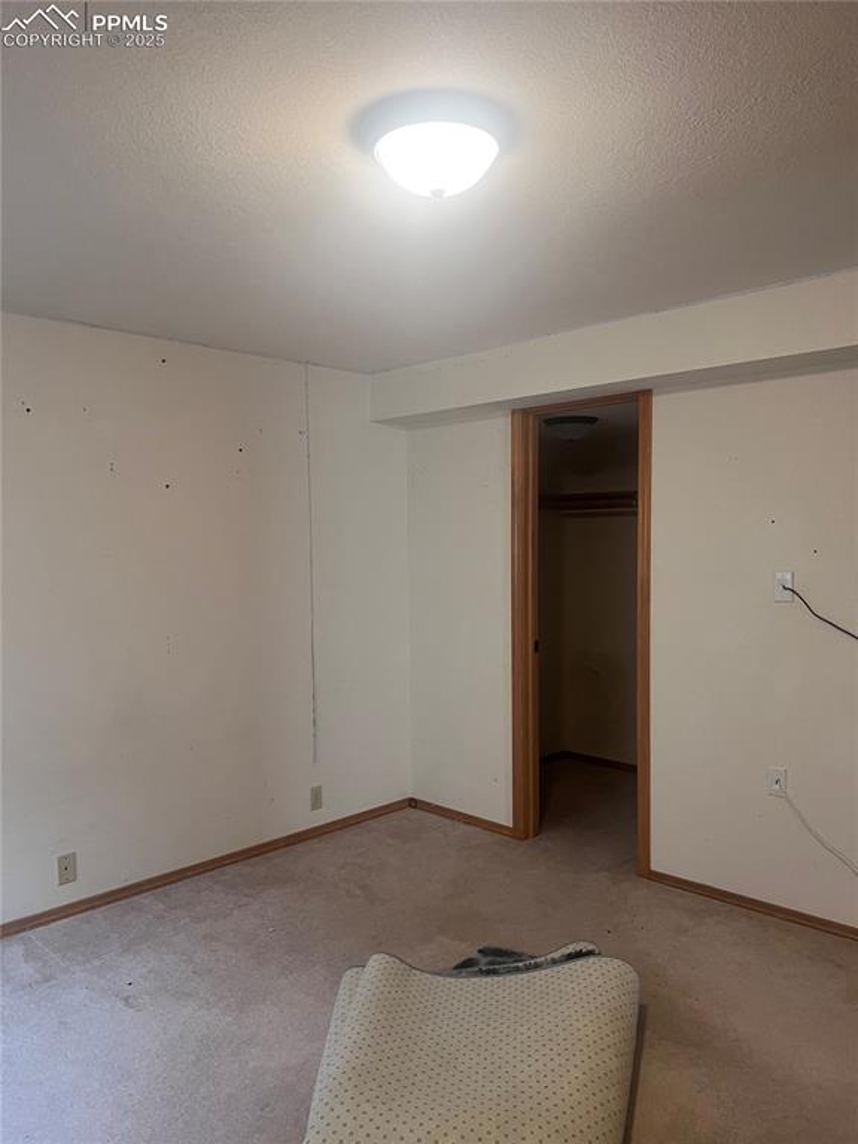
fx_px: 859
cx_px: 429
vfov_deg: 67.3
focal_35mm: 26
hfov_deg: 53.1
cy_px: 572
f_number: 1.5
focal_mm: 5.7
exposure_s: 1/60
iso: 125
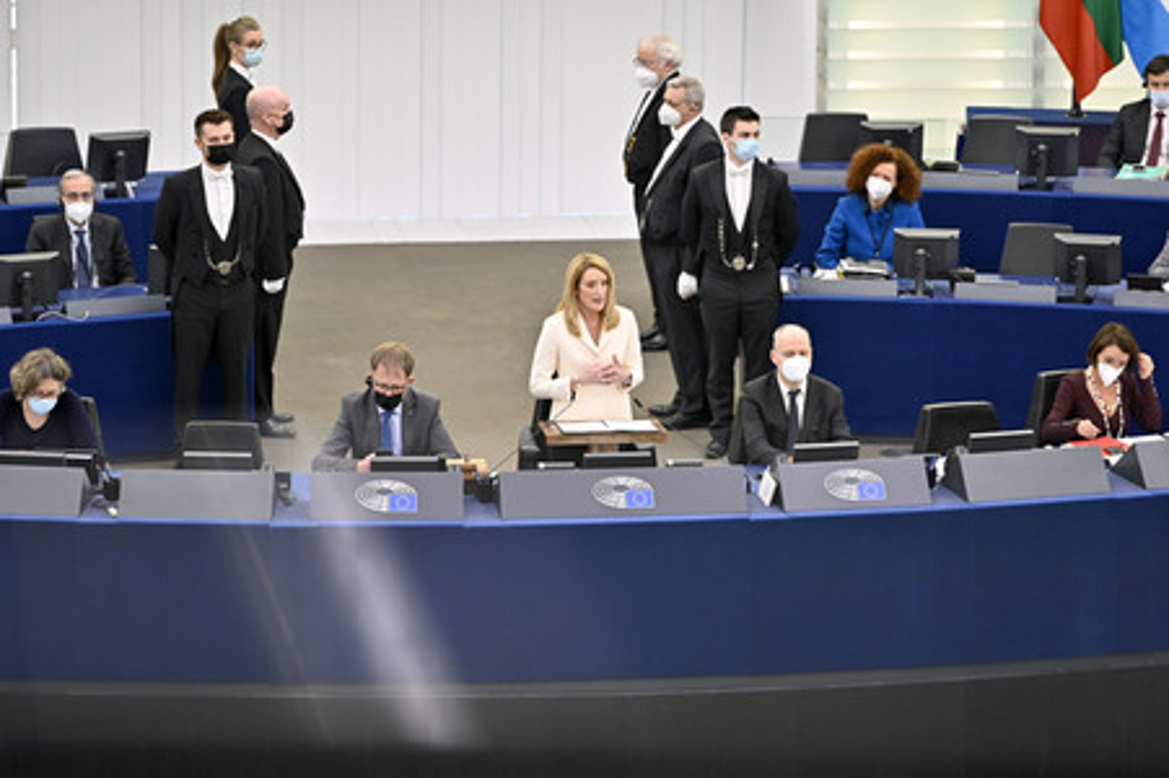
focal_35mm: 200
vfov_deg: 6.9
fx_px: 6490
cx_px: 584
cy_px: 389
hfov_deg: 10.3
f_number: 2.8
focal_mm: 200
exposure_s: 1/250
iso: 1000
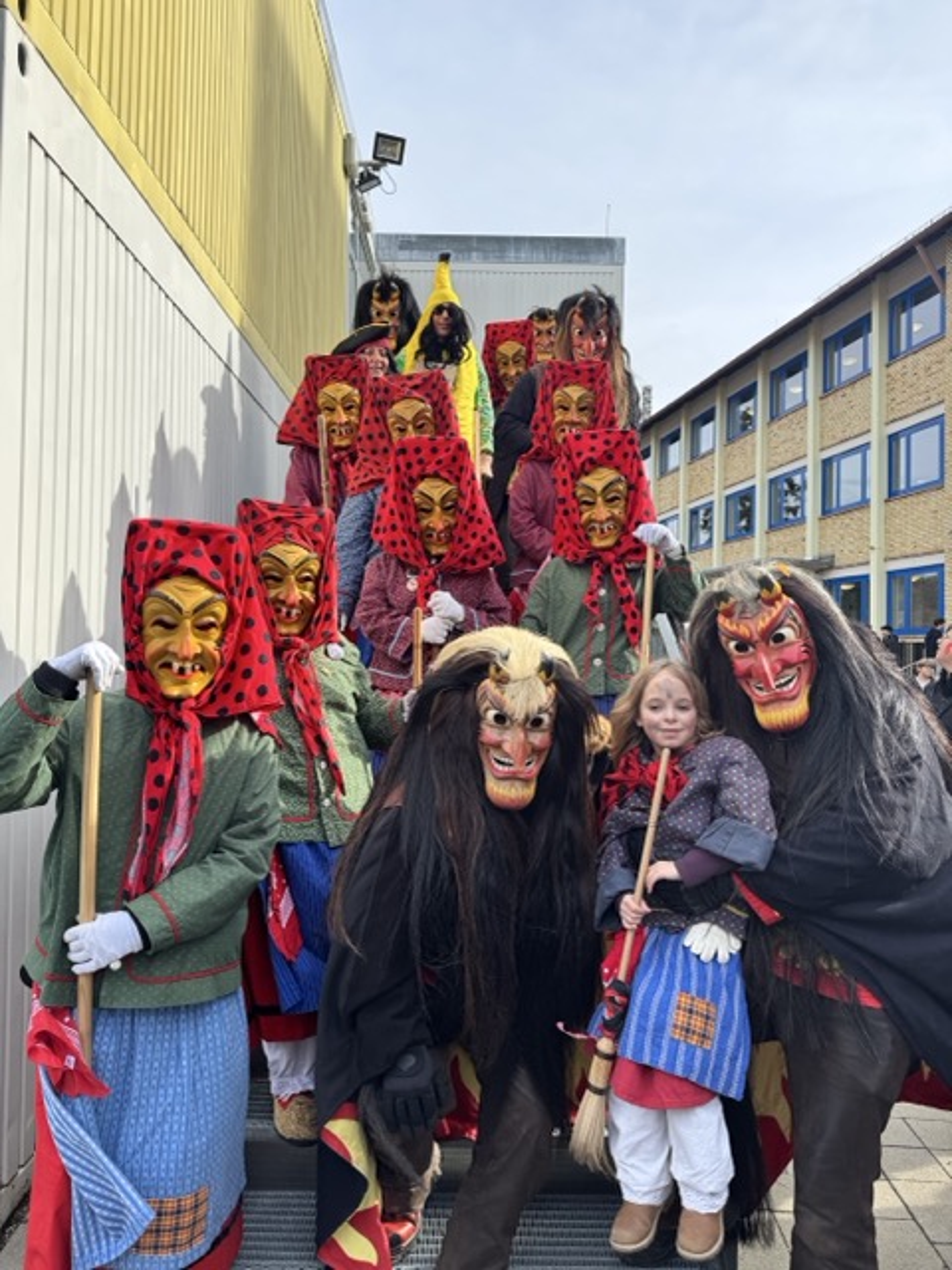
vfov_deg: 71.6
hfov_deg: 56.8
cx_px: 476
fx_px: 880
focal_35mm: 24
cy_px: 635
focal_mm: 6.76
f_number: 1.78
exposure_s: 1/1172
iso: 80
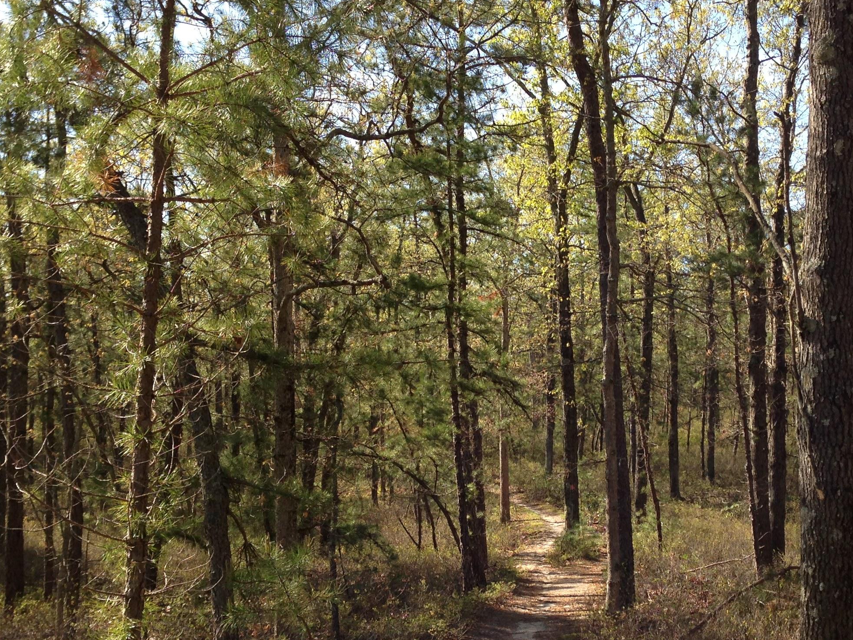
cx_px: 494
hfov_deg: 34.9
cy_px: 404
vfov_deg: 26.5
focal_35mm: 55
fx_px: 1355
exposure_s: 1/516
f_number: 2.4
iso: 50
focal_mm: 4.13
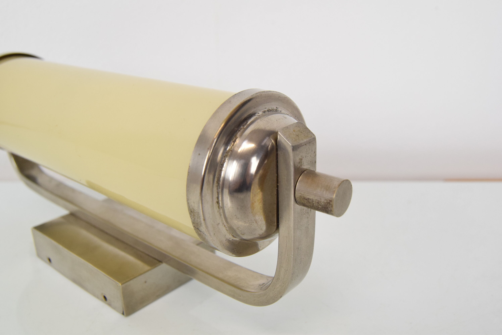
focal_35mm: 36
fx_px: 502
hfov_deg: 53.1
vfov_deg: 36.9
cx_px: 251
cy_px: 168
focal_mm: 24
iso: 1600
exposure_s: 1/250
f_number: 8
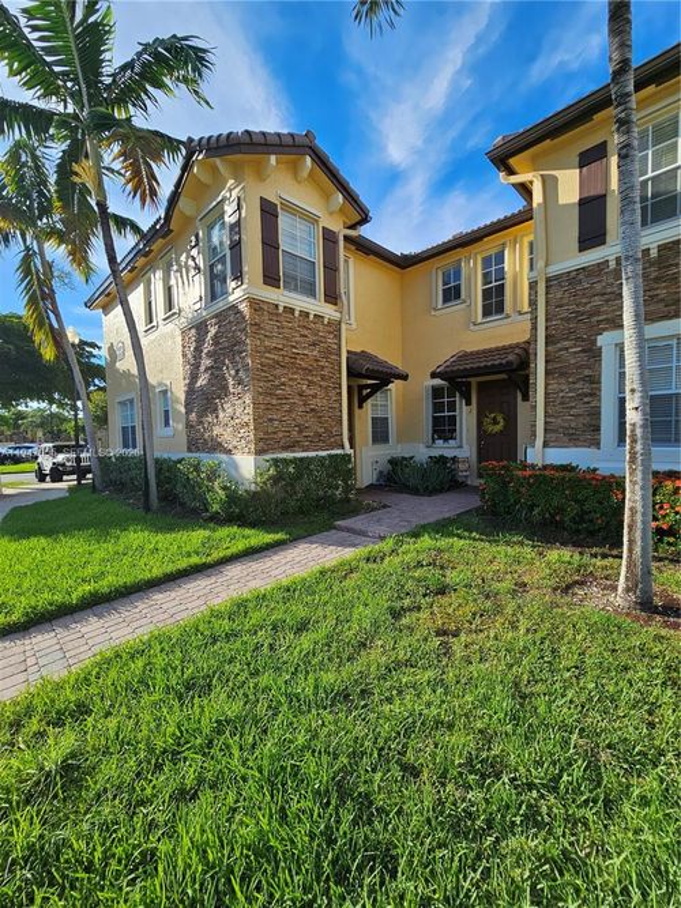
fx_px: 341
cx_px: 340
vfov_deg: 106.2
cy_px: 454
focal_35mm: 13
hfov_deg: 89.9
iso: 50
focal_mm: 2.2
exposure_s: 1/1610
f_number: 2.2
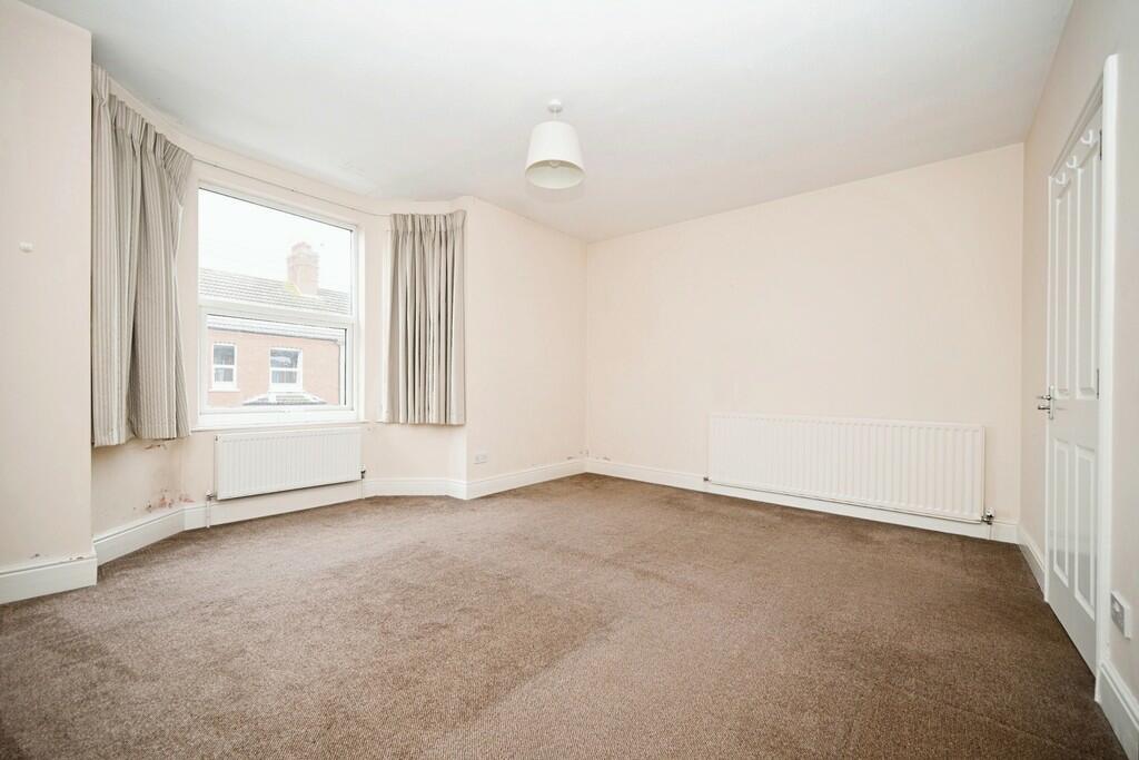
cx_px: 570
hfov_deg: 104.2
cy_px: 380
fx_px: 443
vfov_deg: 81.2
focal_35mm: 14
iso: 400
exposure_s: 1/60
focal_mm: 14
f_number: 4
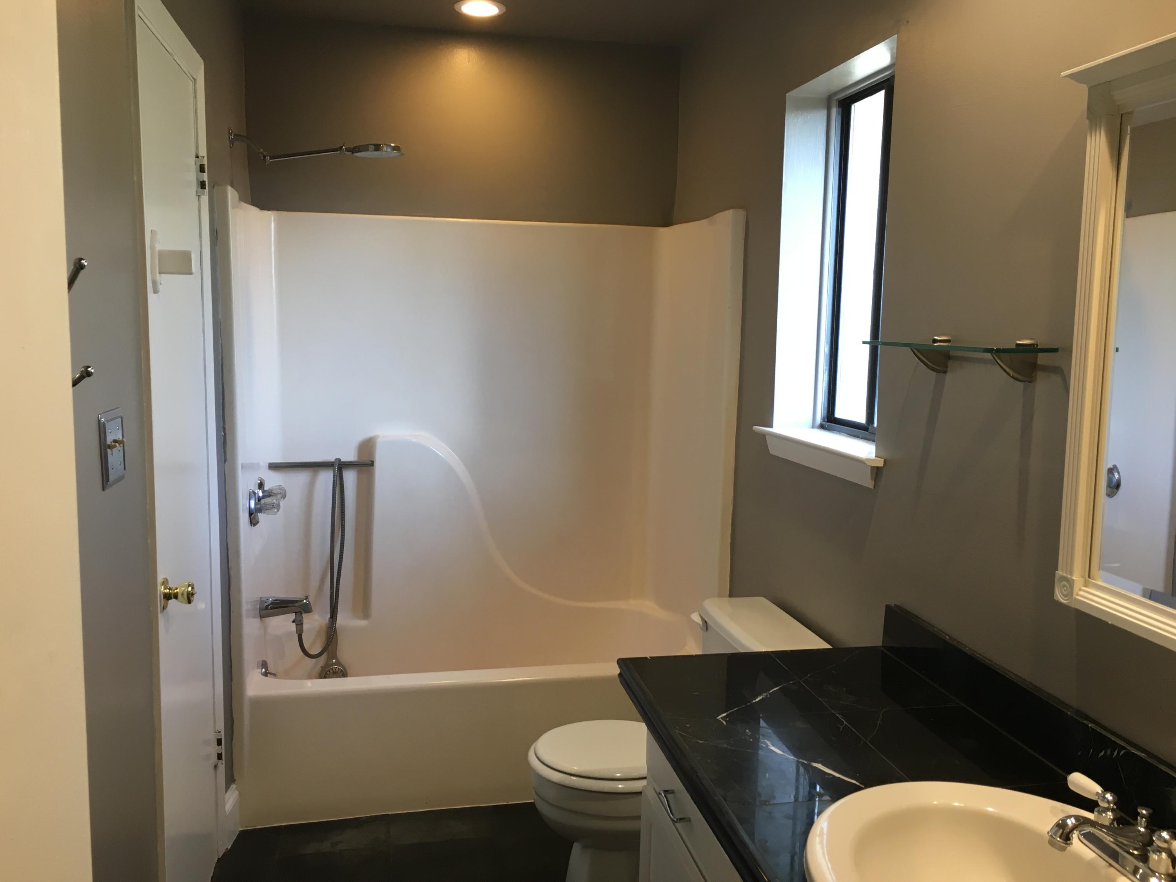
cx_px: 588
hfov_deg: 61.7
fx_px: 985
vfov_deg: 48.2
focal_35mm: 29
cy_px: 441
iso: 64
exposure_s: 1/33
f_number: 2.2
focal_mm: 4.15
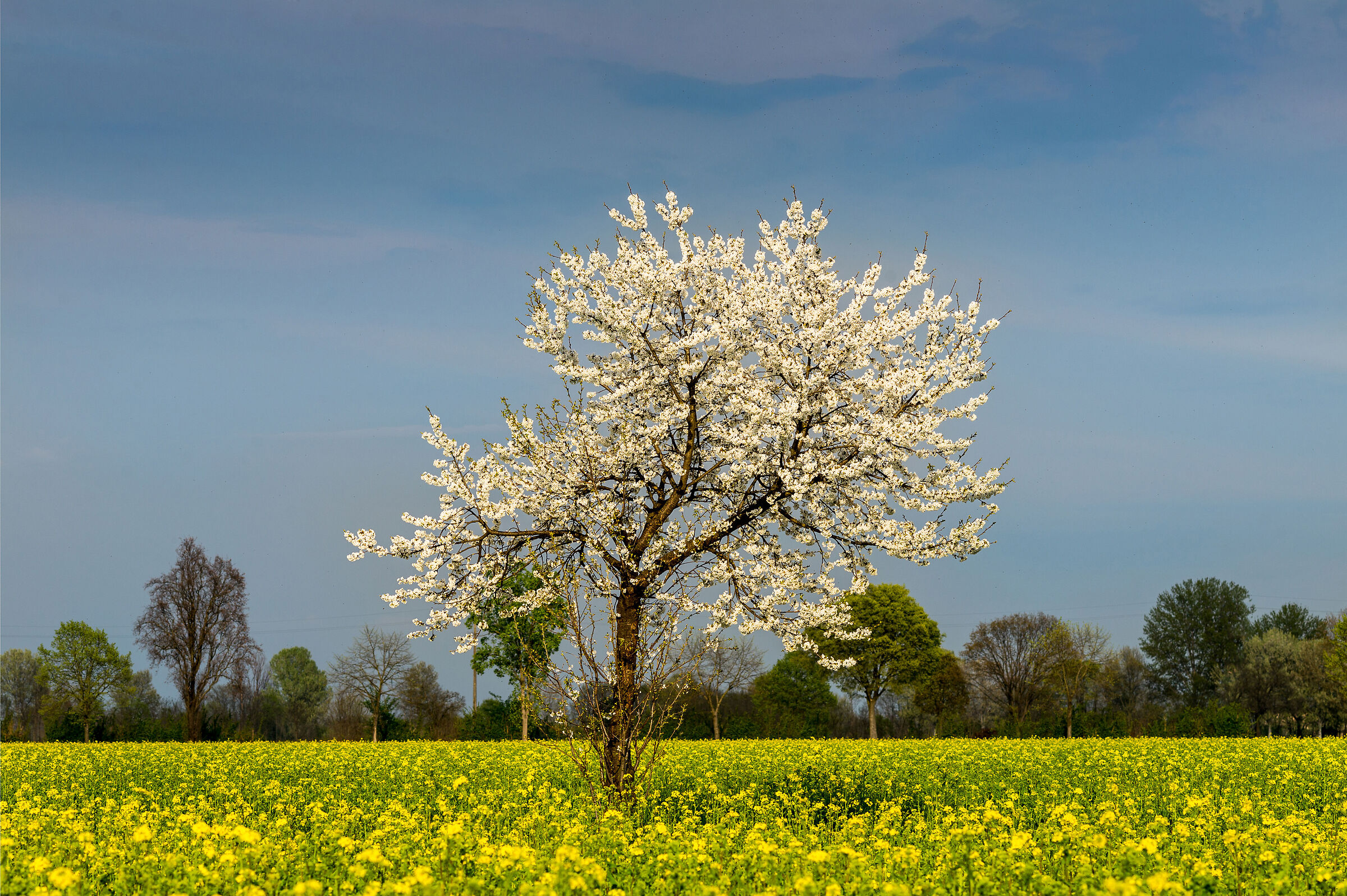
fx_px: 2617
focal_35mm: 70
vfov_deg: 19.4
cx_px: 674
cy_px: 448
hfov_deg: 28.9
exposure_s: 1/800
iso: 100
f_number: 10
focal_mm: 70
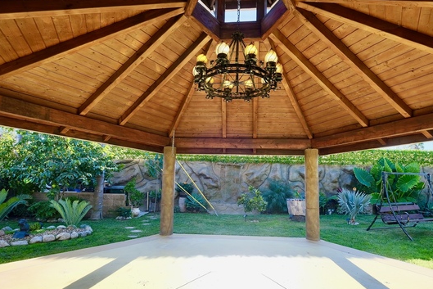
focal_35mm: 17
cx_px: 234
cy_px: 158
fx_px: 205
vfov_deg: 70.3
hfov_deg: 93.1
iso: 160
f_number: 5
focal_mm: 10
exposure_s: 1/50
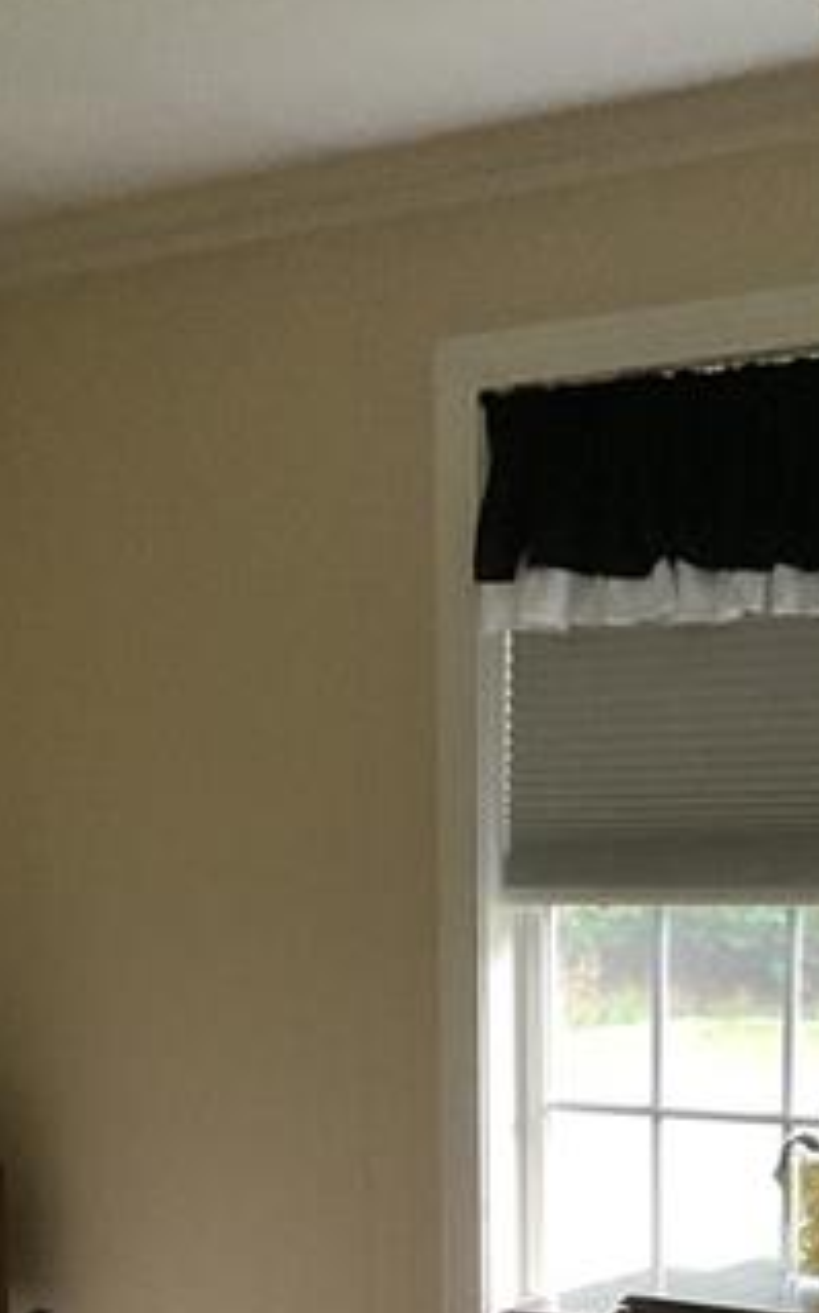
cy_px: 1420
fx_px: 2646
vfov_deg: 25.9
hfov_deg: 17.6
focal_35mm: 74
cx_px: 350
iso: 500
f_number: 1.8
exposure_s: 1/30
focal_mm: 3
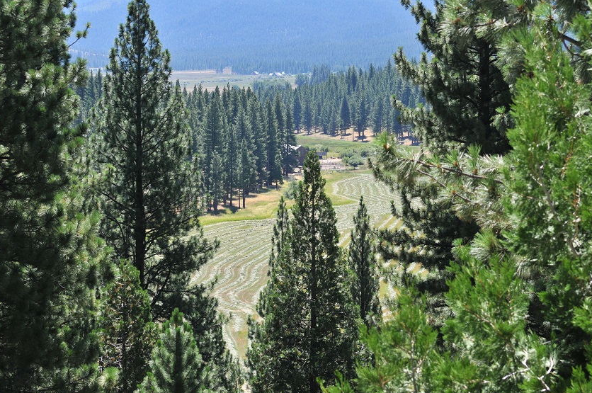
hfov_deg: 18.1
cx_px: 302
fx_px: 1856
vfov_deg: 12.1
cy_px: 199
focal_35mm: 113
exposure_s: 1/640
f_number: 7.1
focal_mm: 70
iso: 400
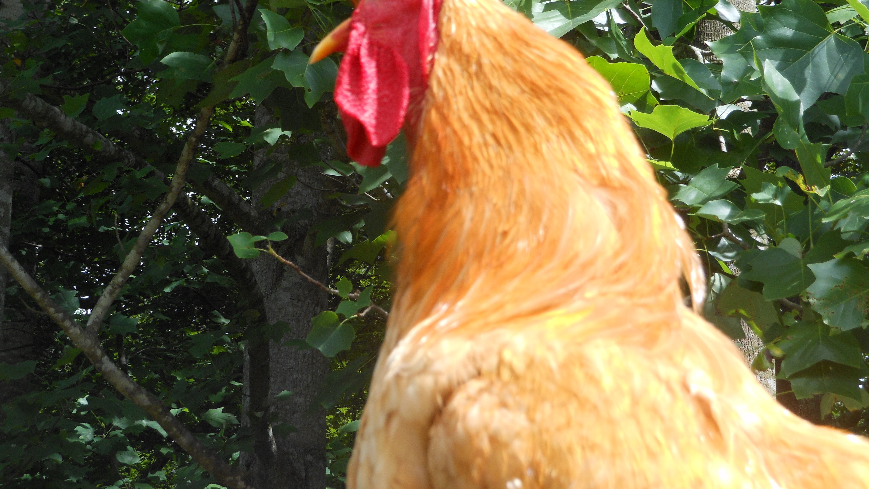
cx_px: 434
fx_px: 2189
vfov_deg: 12.7
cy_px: 186
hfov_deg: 22.5
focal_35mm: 95
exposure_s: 1/160
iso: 80
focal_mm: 15.6
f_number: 5.3
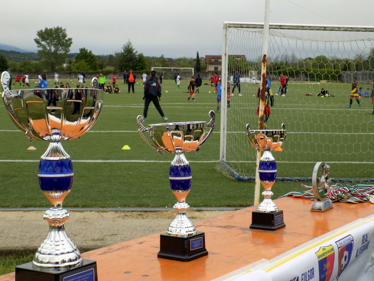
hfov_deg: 36.8
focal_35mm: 52
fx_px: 562
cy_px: 140
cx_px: 187
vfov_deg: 28.0
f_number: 3.9
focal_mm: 9.3
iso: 80
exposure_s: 1/400
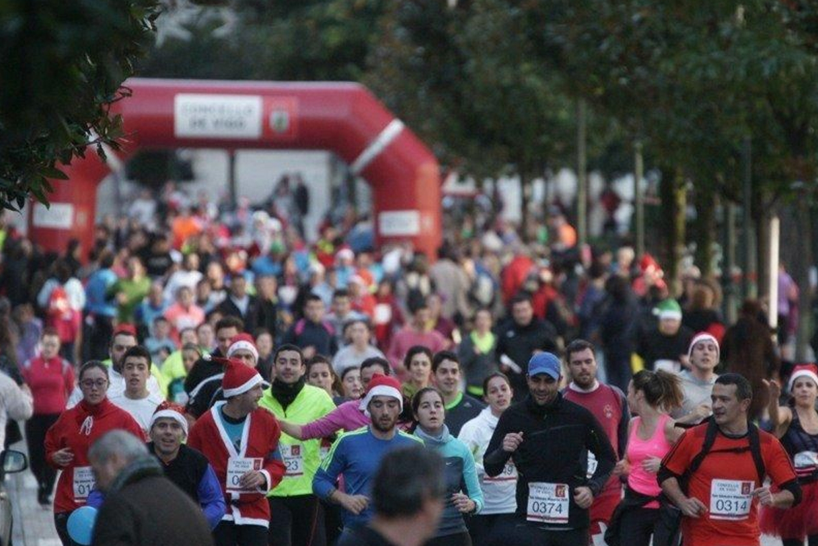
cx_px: 455
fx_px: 11749
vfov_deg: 2.7
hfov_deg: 4.0
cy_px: 300
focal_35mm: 517
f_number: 5.6
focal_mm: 400
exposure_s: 1/500
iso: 1600
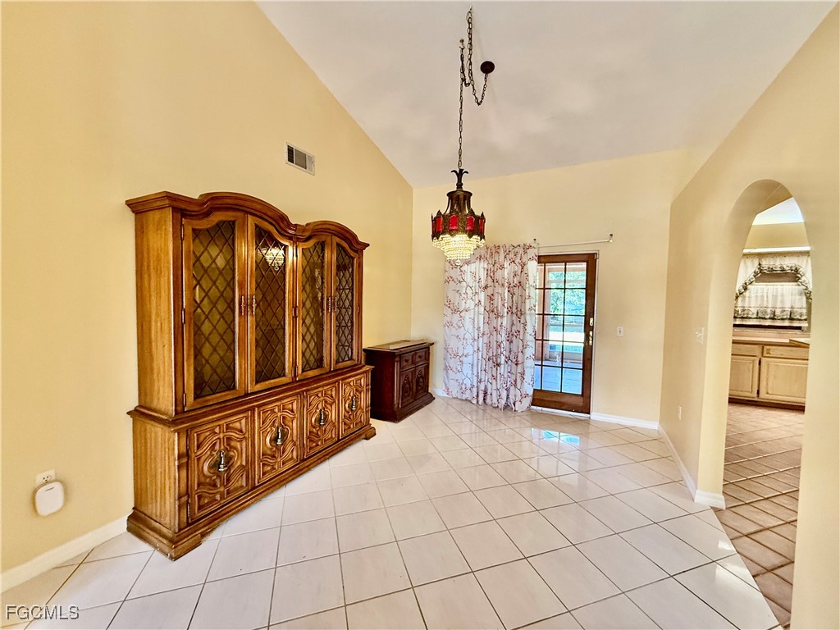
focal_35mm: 14
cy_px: 315
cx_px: 420
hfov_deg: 102.1
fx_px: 340
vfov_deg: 85.7
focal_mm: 2.22
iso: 250
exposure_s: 1/60
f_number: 2.2
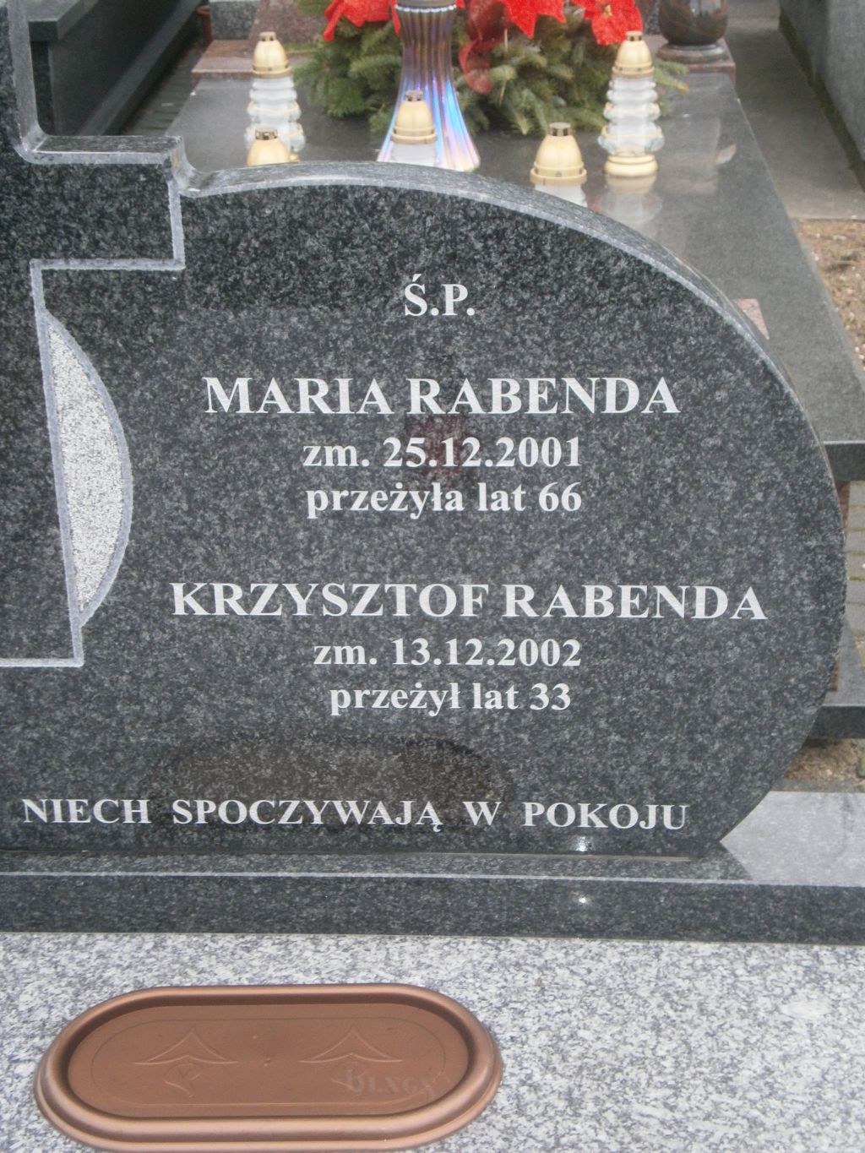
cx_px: 432
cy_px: 576
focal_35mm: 60
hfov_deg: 24.4
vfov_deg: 32.2
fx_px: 1999
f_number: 3.9
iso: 125
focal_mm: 10.7
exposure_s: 1/50
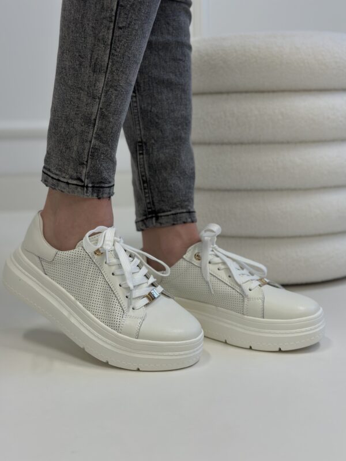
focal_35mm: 48
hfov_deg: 30.3
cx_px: 173
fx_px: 640
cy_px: 230
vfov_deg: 39.7
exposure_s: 1/100
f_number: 1.78
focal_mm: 6.86
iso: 80
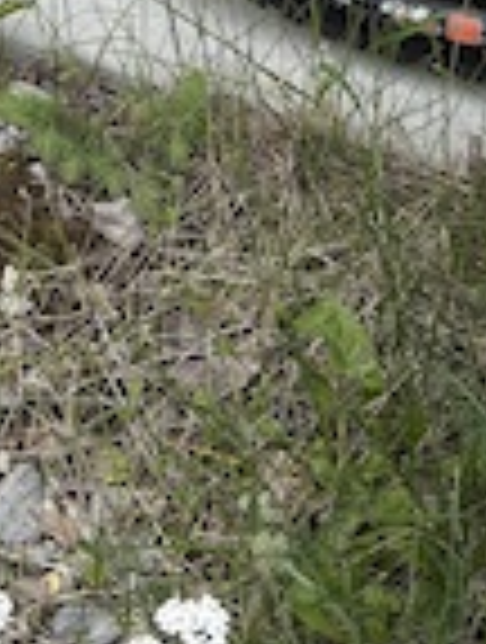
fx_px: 2702
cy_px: -1004
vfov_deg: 11.0
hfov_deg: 10.1
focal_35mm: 145
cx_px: -140
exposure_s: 1/1667
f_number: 1.6
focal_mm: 5.96
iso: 50
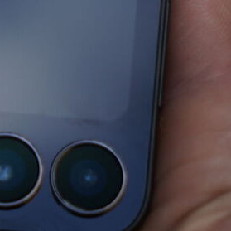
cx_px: -375
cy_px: -66
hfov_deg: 4.2
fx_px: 3088
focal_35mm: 409
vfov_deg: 4.3
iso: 100
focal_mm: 70
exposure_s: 1/100
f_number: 5
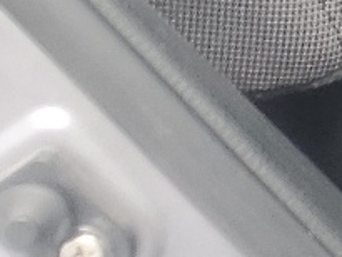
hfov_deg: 7.9
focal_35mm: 203
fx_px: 2007
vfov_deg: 6.9
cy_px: -384
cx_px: 1158
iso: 50
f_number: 1.5
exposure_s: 1/189
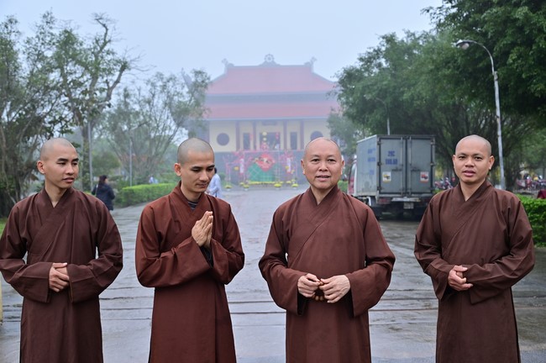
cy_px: 182
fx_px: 727
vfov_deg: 28.0
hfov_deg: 41.2
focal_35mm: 48
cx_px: 273
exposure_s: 1/250
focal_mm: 48
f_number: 5.6
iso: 320
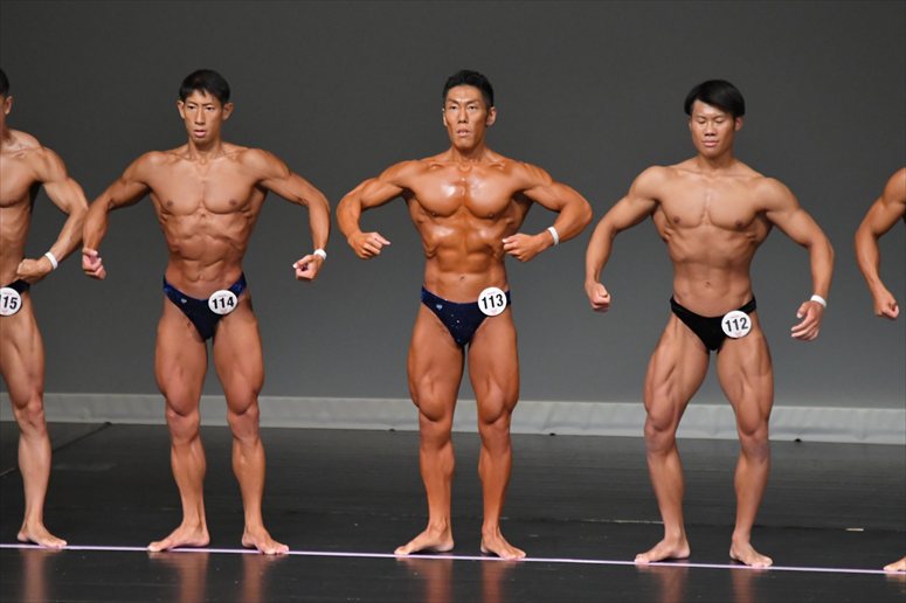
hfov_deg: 5.5
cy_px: 302
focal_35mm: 375
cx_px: 453
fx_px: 9433
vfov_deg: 3.7
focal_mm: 250
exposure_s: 1/400
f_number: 5.6
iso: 5000
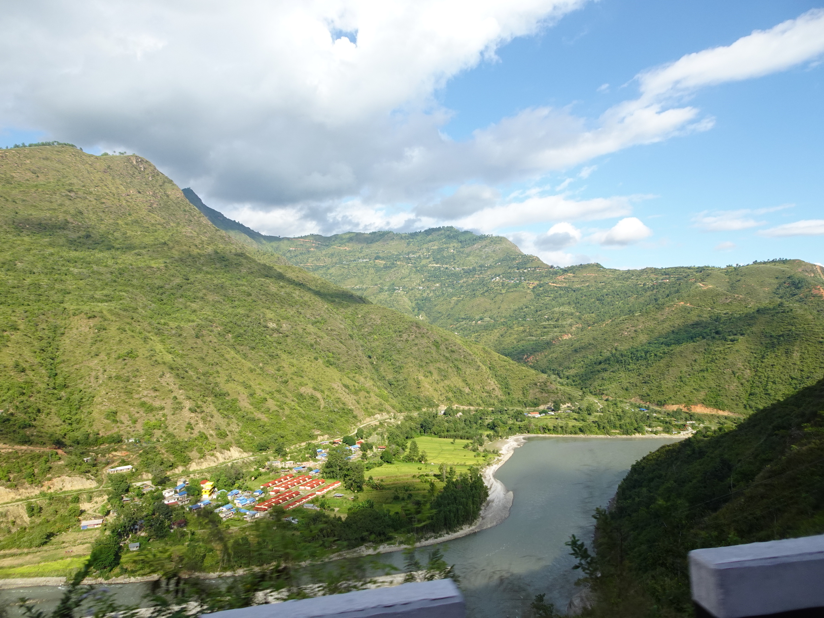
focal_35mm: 24
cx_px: 412
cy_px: 309
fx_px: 571
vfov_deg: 56.8
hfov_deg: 71.6
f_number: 3.5
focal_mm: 4.25
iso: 80
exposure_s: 1/500
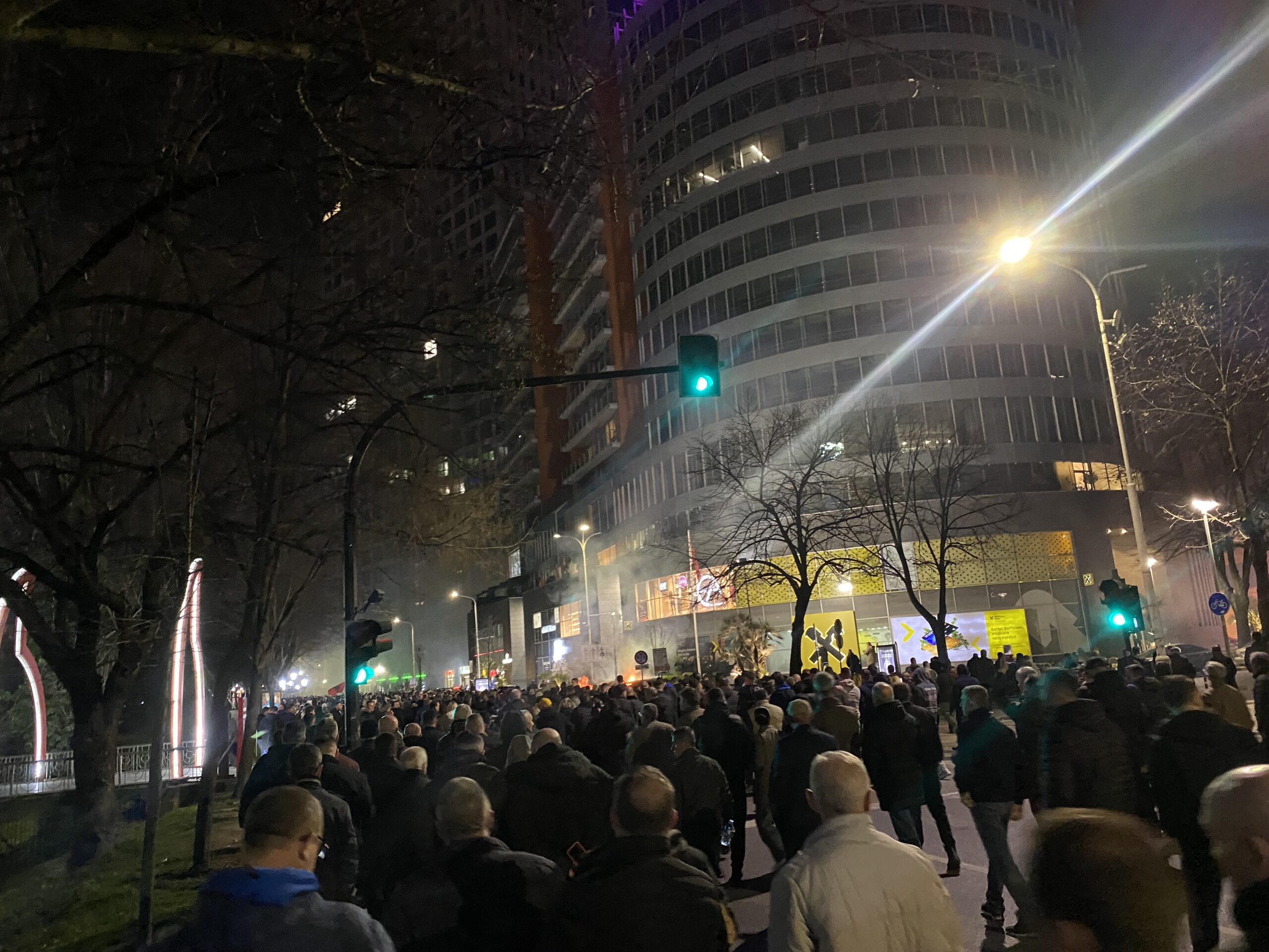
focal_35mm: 26
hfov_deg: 67.3
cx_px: 634
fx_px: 953
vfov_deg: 53.1
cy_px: 476
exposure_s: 1/25
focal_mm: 4.25
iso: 640
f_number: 1.8
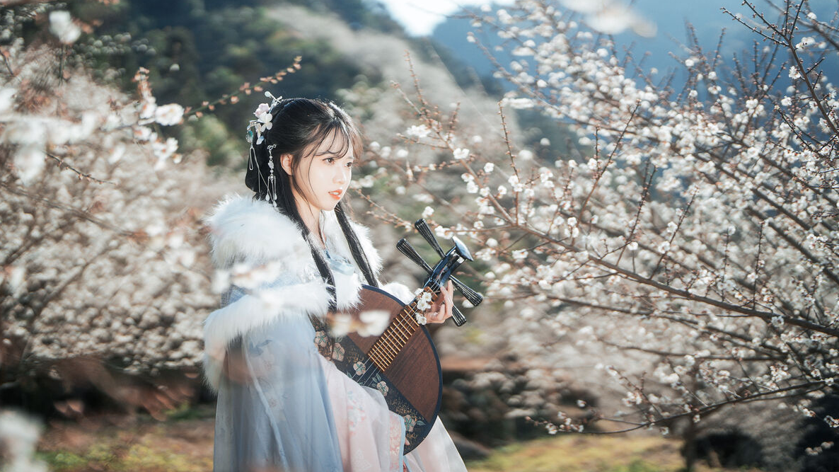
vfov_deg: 22.6
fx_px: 1179
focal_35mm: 53
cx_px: 421
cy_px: 258
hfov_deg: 39.2
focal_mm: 50
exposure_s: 1/8000
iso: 100
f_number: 1.2
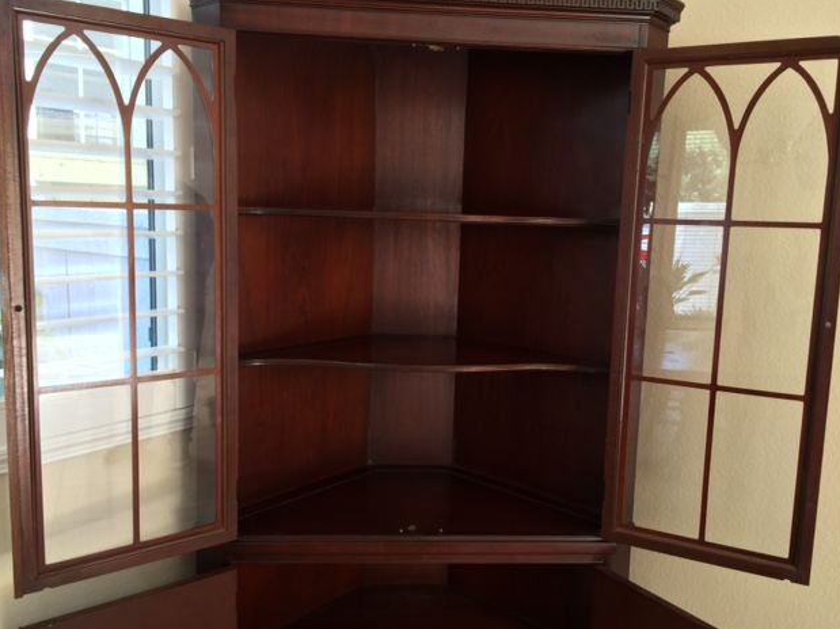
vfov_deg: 46.8
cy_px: 313
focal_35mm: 30
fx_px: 728
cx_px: 421
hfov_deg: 60.0
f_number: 2.2
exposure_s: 1/60
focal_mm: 4.15
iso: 50
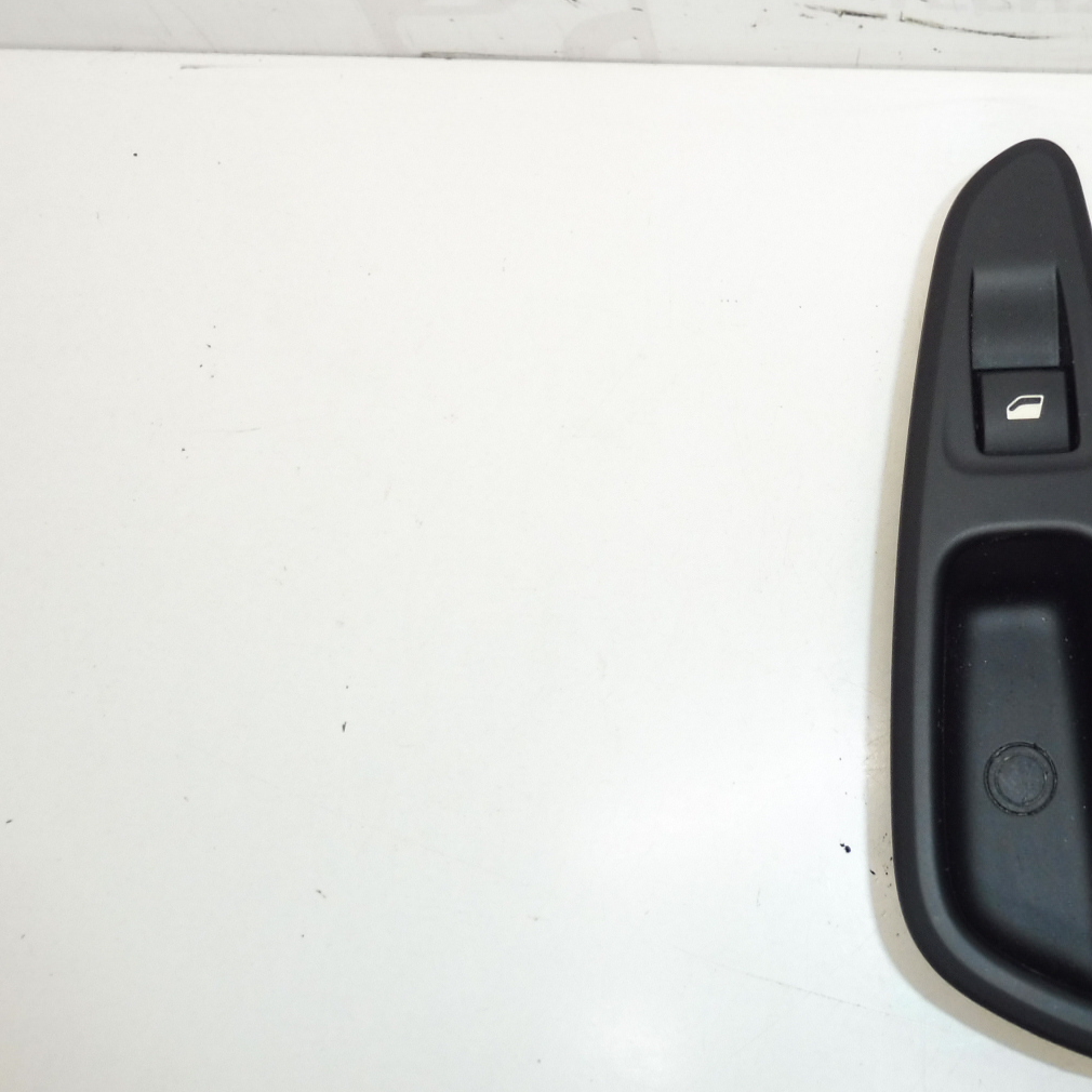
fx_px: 1535
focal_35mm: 43
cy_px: 496
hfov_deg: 37.7
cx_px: 878
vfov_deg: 39.1
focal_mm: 4.3
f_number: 4.5
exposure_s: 1/160
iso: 200
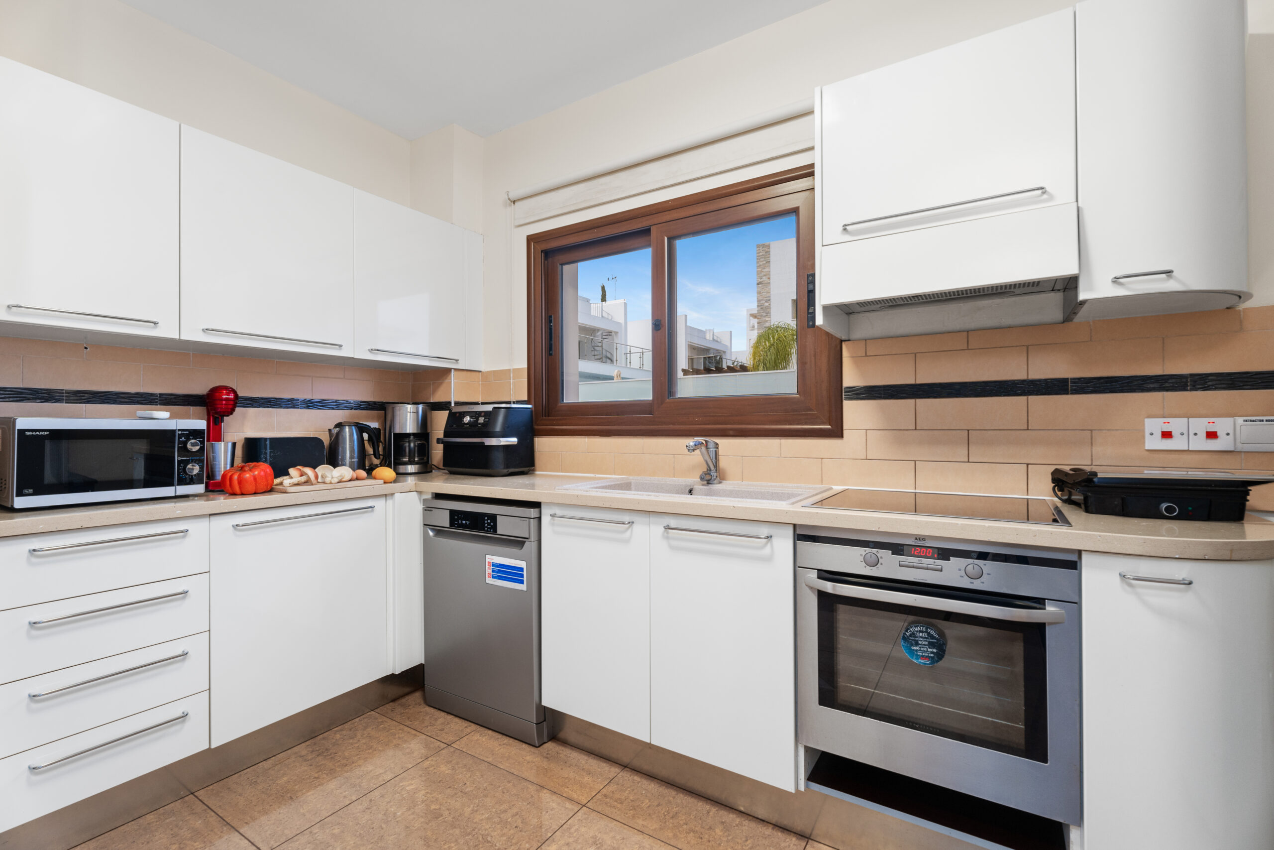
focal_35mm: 16
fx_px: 566
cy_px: 425
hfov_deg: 96.7
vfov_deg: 73.8
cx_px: 637
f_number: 8
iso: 320
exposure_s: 1/13
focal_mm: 16
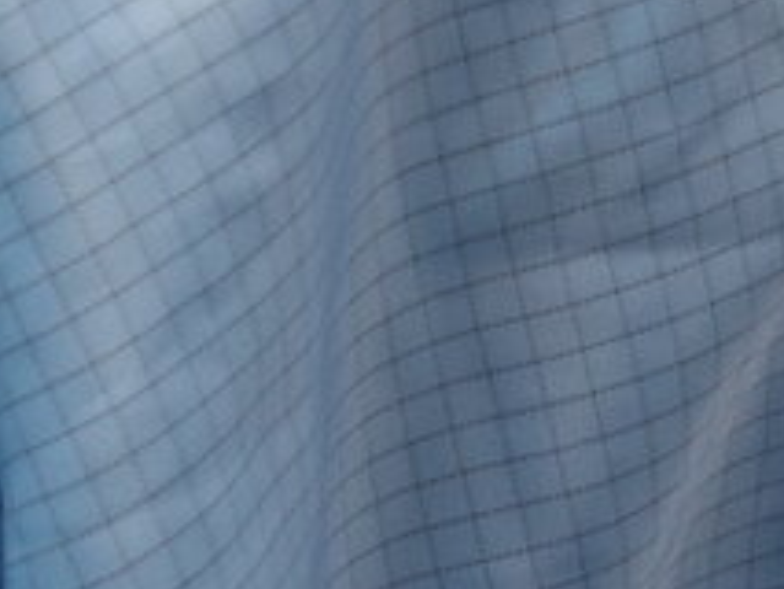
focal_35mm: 303
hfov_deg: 5.9
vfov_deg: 4.9
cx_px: -1888
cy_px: -317
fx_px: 6866
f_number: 2.8
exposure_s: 1/60
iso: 125
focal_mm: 12.81
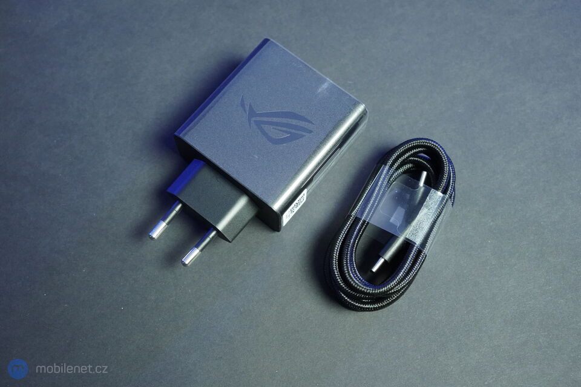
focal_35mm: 44
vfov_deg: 30.5
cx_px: 290
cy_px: 194
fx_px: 710
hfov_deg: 44.5
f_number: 7.1
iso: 10000
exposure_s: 1/160
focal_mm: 44
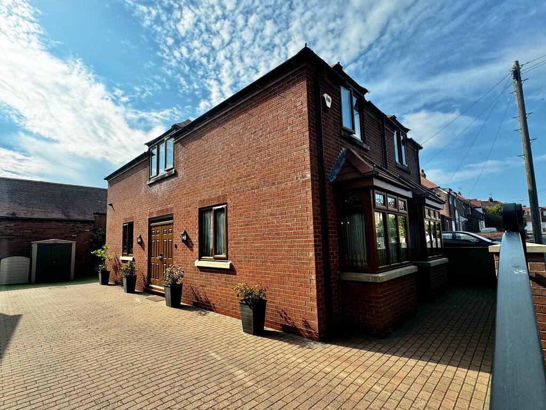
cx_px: 273
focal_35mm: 14
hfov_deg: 102.1
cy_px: 205
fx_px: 221
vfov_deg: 85.7
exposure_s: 1/980
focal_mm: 2.22
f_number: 2.2
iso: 50
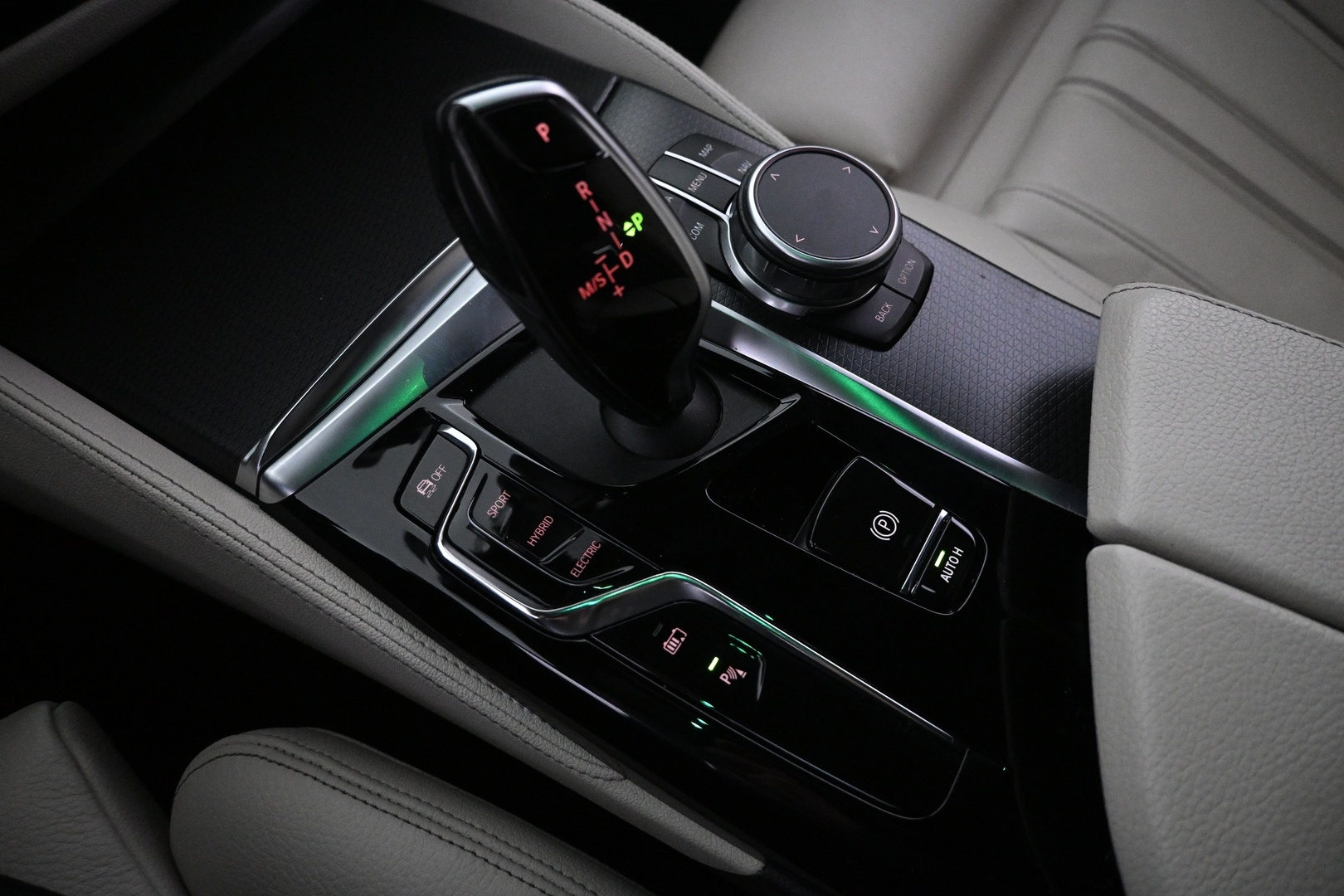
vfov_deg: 53.1
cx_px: 672
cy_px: 448
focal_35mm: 24
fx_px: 896
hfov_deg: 73.7
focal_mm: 16
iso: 4000
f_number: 3.5
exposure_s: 1/125
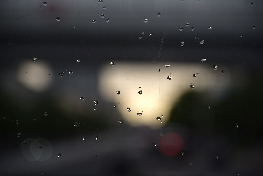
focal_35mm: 120
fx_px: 877
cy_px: 88
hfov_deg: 17.1
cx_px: 132
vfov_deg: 11.4
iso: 160
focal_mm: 120
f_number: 4
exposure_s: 1/500
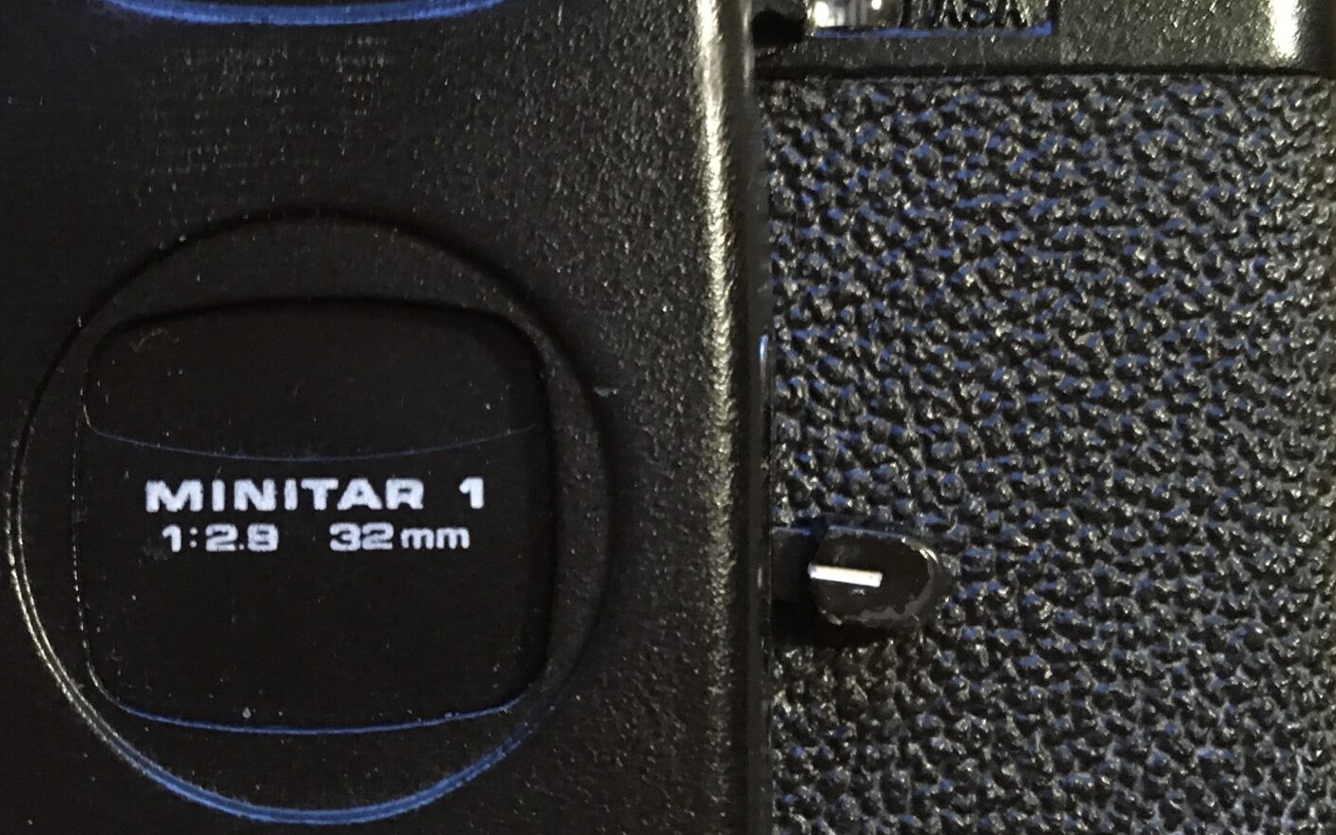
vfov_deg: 23.1
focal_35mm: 56
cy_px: 412
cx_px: 357
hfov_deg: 35.6
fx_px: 2039
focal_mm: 4.15
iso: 400
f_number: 2.2
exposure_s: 1/15
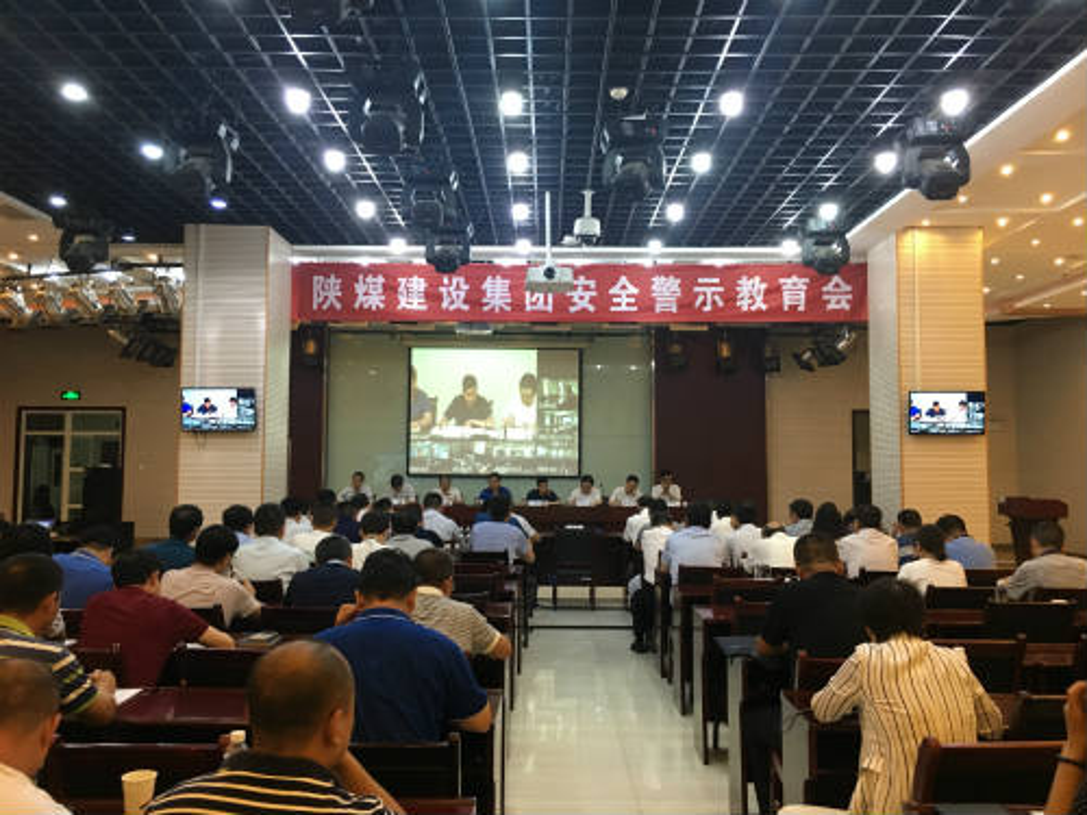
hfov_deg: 61.7
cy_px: 408
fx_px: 911
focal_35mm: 29
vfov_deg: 48.2
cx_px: 544
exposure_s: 1/33
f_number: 2.2
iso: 160
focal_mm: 4.15
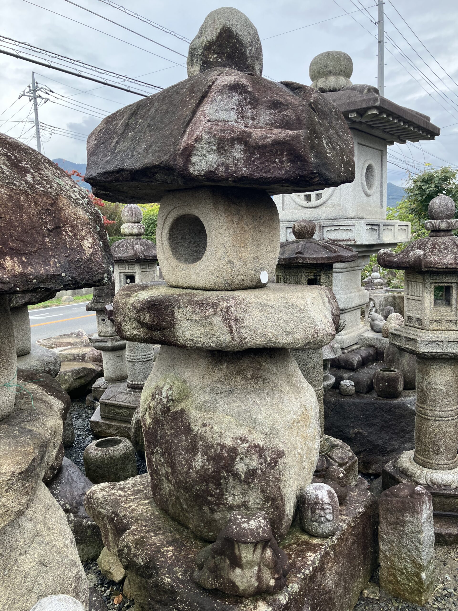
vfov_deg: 63.4
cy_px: 306
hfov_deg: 49.7
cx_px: 229
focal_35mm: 28
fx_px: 494
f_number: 1.8
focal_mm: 3.99
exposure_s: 1/240
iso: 32
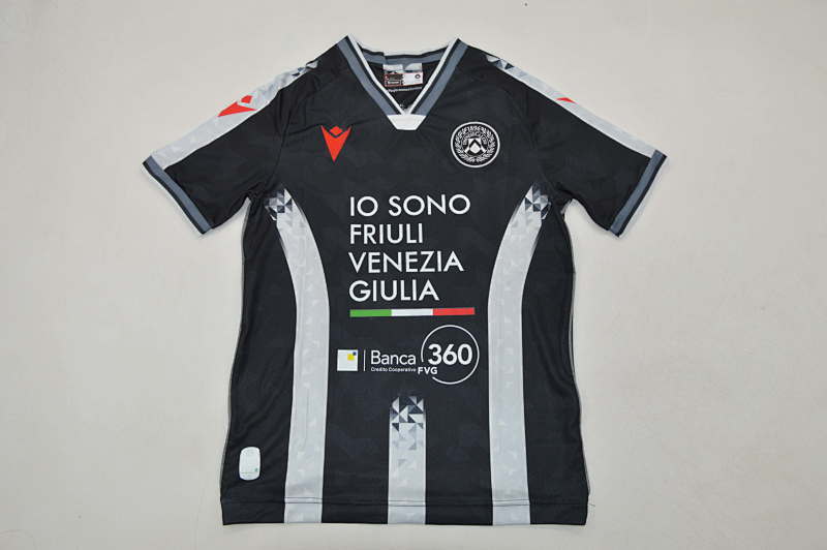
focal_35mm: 32
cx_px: 414
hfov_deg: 59.5
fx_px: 723
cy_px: 275
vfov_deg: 41.6
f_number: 9
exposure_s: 1/200
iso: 400
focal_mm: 21
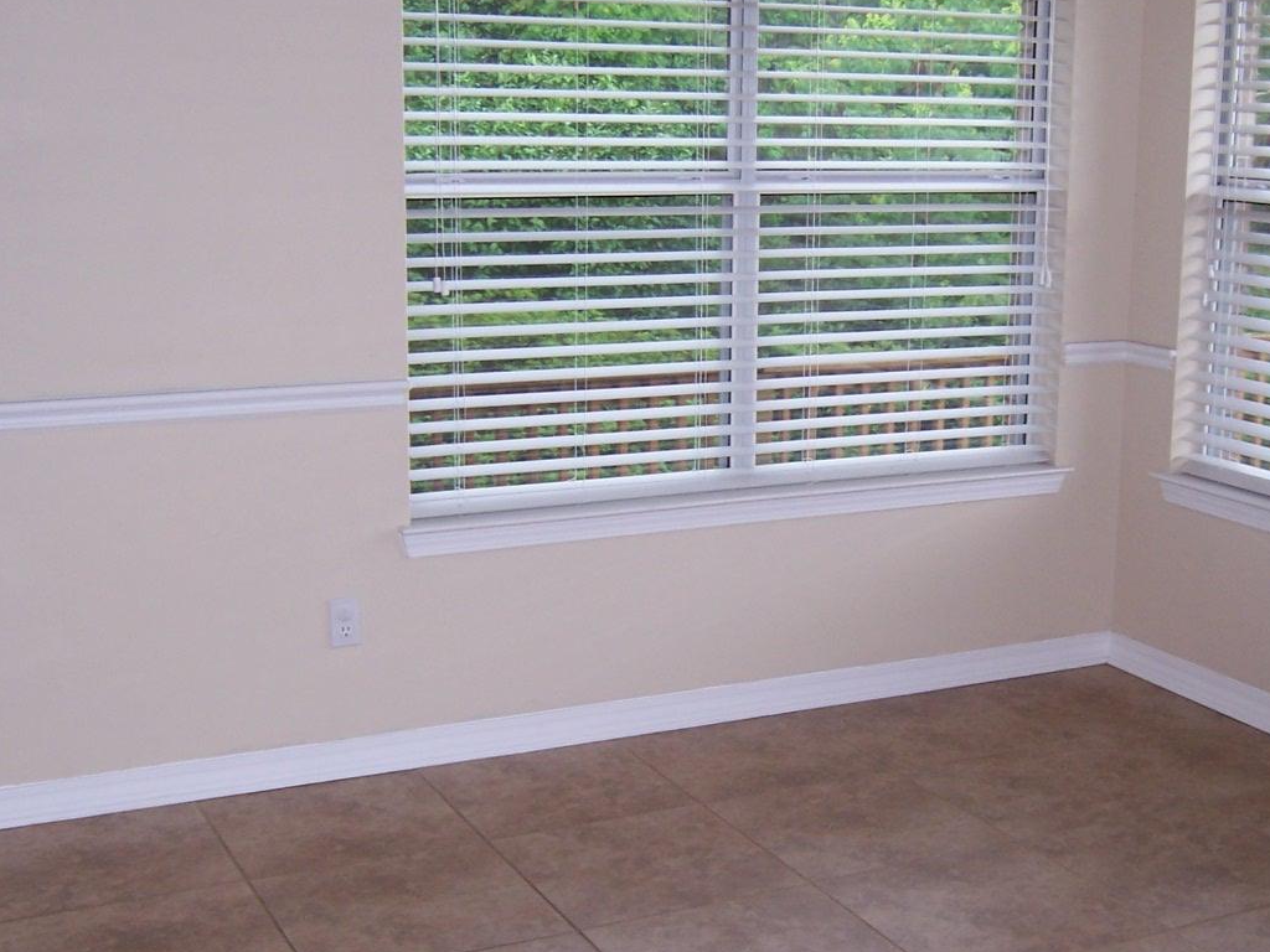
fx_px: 1834
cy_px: 487
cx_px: 762
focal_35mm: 50
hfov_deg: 38.0
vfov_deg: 29.1
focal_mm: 5.5
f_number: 2.8
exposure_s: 1/60
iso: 80
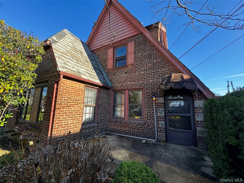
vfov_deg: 85.7
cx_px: 122
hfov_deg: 102.1
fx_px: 99
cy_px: 92
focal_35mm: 14
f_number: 2.2
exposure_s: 1/485
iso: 40
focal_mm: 2.22
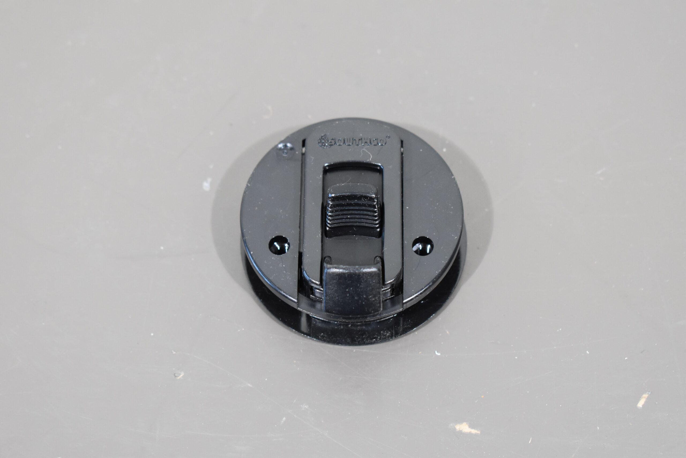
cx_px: 343
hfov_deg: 24.6
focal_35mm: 82
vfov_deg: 16.6
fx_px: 1572
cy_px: 229
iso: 1600
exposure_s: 1/60
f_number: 5.6
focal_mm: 55
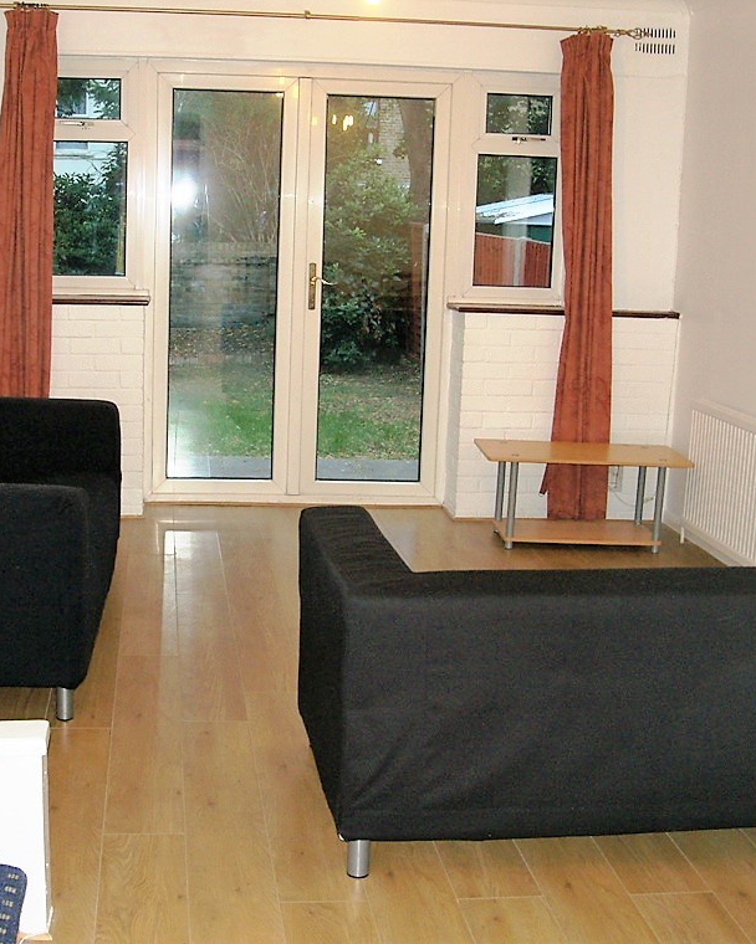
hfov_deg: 30.1
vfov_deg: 37.3
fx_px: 1398
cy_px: 470
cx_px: 284
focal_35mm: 50
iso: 160
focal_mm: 7.8
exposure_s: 1/40
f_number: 2.8
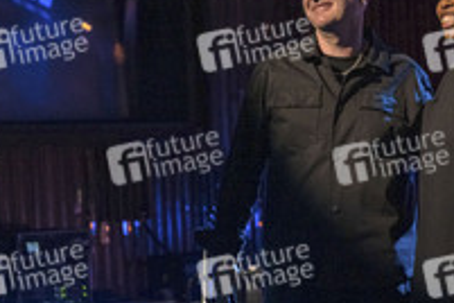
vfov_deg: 13.3
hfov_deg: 19.4
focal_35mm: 103
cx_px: 421
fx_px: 1299
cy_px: 215
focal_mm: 46
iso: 2000
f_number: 4
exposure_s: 1/250
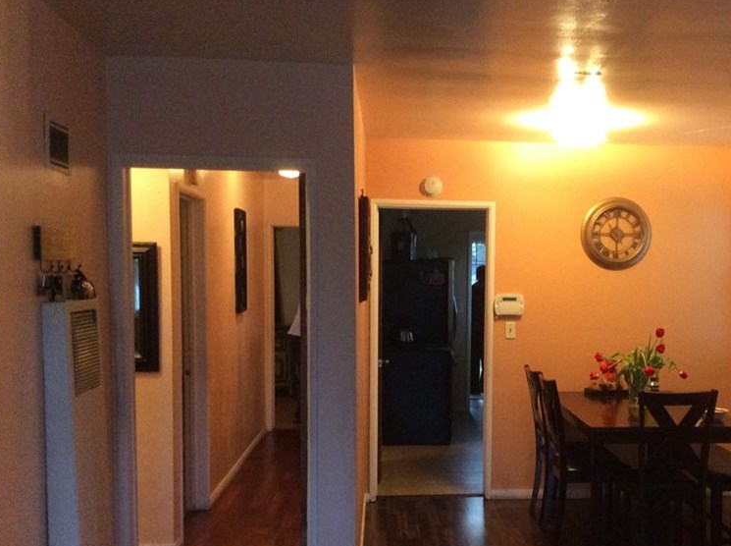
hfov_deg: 42.4
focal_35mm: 44
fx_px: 928
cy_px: 339
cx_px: 496
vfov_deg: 32.6
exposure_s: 1/24
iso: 320
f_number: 2.4
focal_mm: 3.3
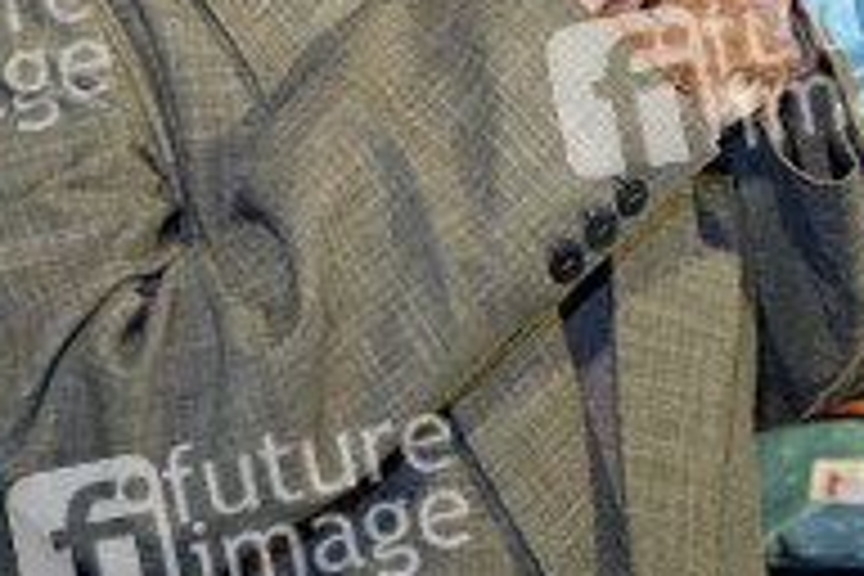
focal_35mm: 121
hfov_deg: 16.9
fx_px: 2904
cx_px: 369
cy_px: -153
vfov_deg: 11.1
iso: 2500
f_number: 6.3
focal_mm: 58
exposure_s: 1/80
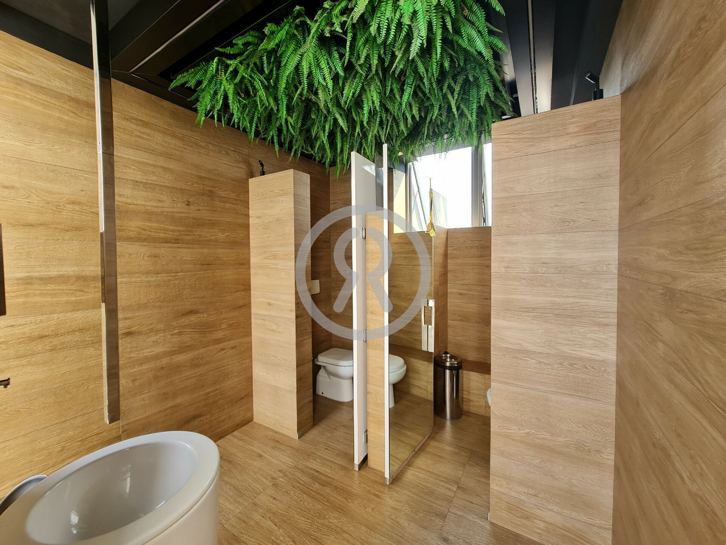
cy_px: 272
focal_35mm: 13
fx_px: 273
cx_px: 363
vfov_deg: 89.9
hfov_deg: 106.2
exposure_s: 1/120
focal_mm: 2.2
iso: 80
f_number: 2.2
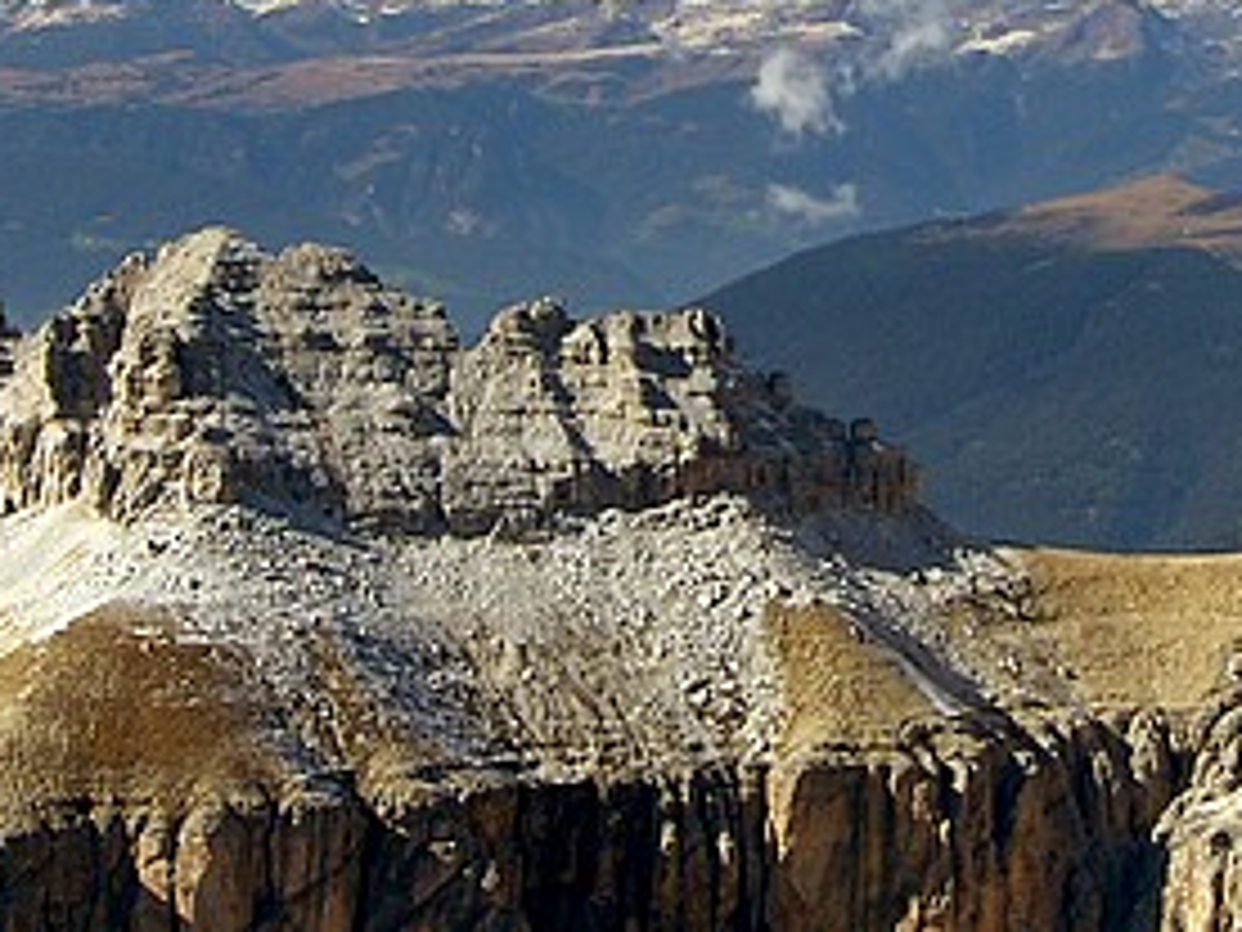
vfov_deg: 8.5
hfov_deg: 11.4
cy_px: 185
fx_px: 6243
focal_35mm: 174
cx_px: 806
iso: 50
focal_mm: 15.5
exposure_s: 1/160
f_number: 5
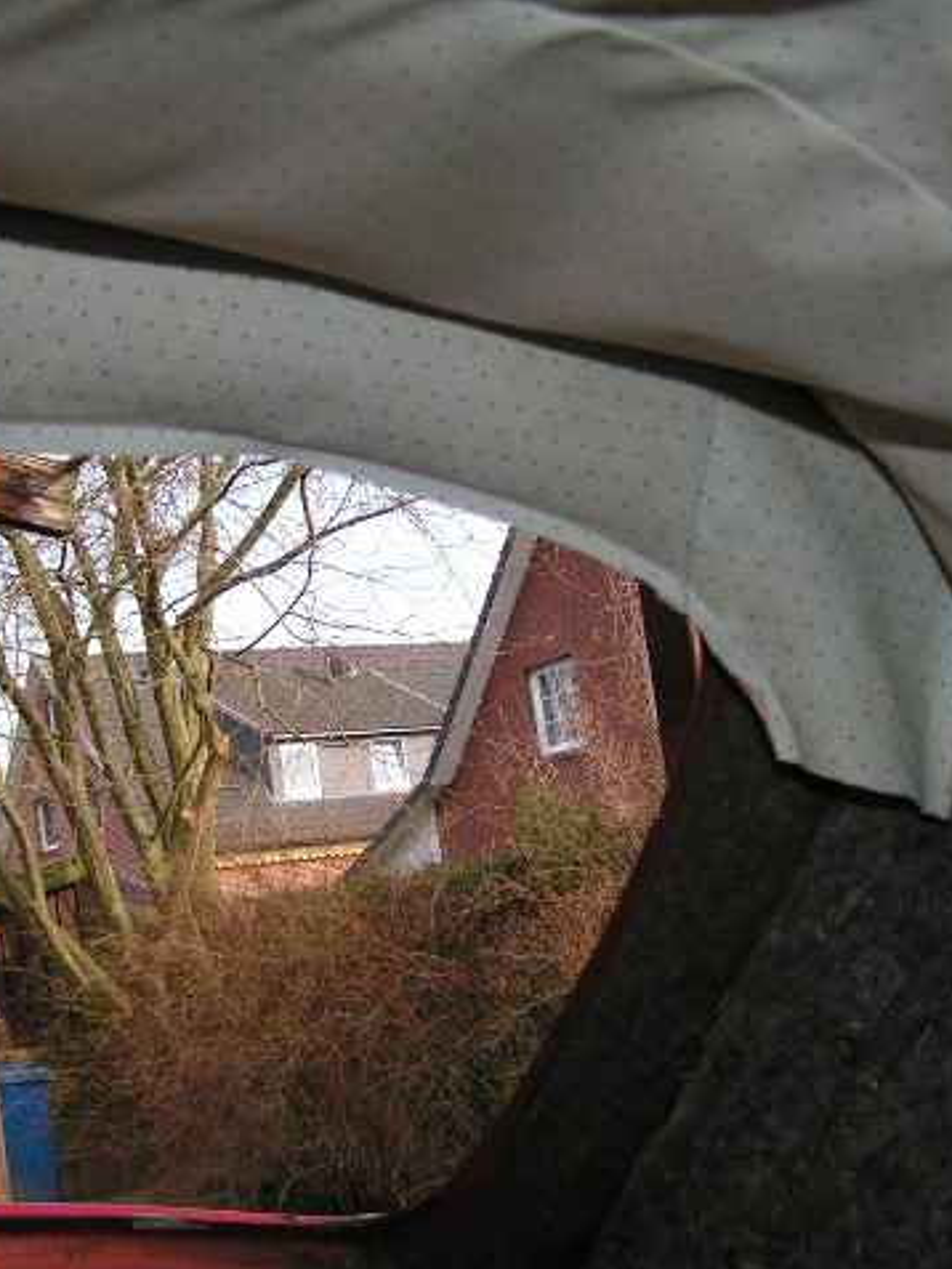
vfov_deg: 37.5
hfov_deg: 28.6
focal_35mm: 51
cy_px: 636
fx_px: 1869
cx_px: 473
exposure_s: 1/200
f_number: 2.8
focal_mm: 6.3
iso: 50
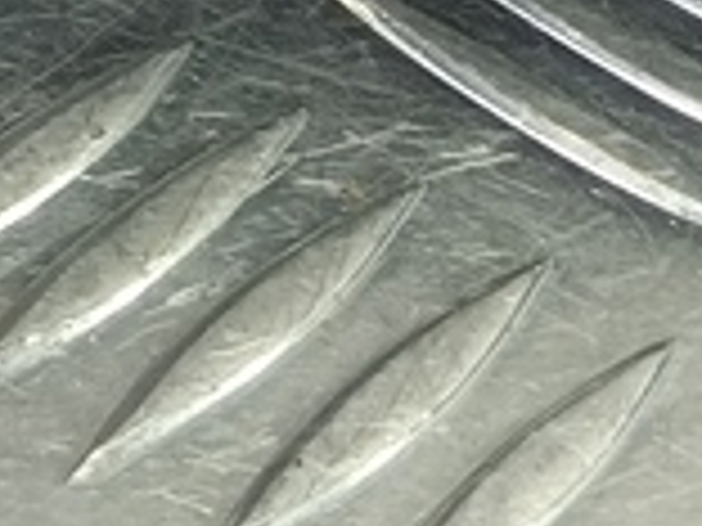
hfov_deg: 12.0
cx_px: -576
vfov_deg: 8.9
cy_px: -719
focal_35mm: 151
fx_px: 3062
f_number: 1.6
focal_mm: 4.11
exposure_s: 1/50
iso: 143
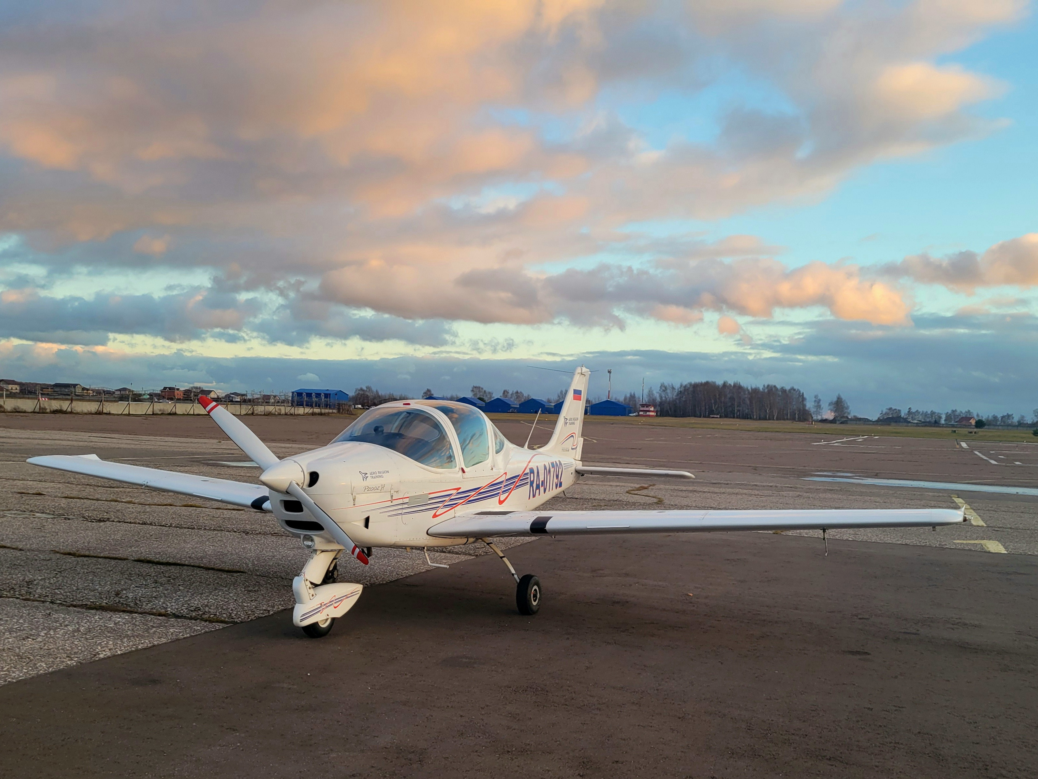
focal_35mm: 26
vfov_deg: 53.1
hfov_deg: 67.3
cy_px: 390
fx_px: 780
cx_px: 519
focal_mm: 5.4
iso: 40
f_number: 1.8
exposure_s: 1/185
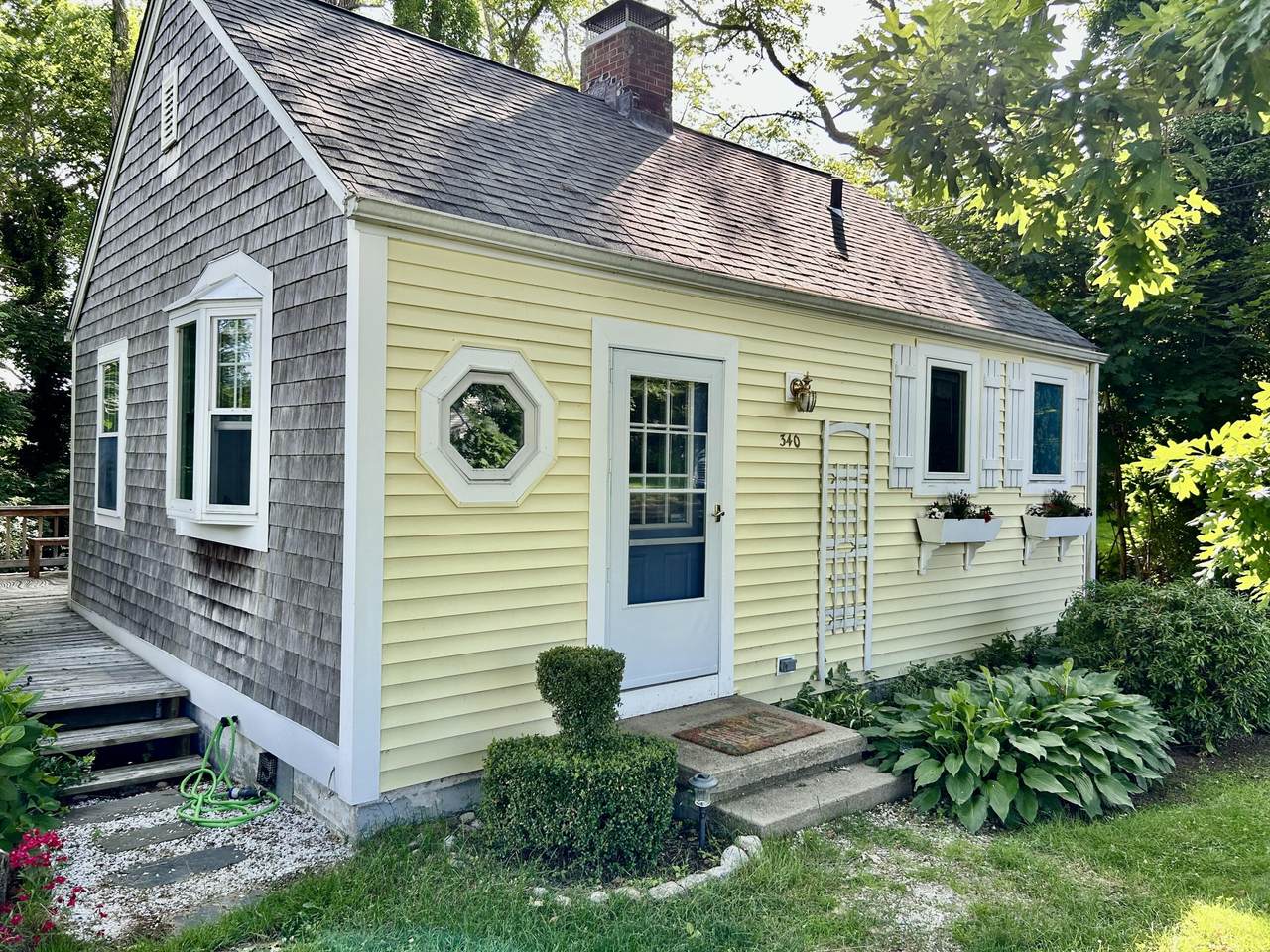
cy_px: 476
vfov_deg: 53.1
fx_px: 954
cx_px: 635
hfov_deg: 67.3
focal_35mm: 26
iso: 50
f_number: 1.5
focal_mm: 5.7
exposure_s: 1/365
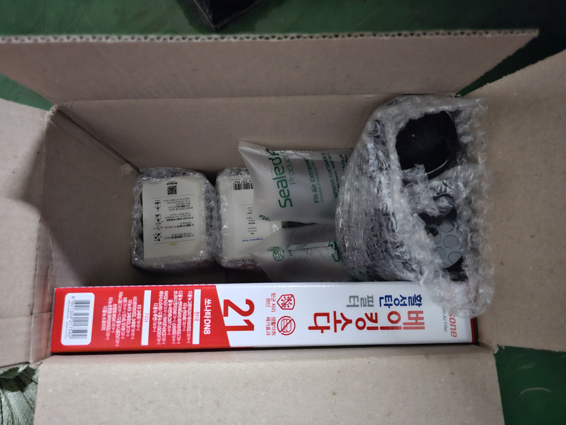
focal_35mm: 23
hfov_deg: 73.9
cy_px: 212
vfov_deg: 58.9
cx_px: 283
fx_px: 376
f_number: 1.7
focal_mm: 6.3
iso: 1600
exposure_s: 1/15
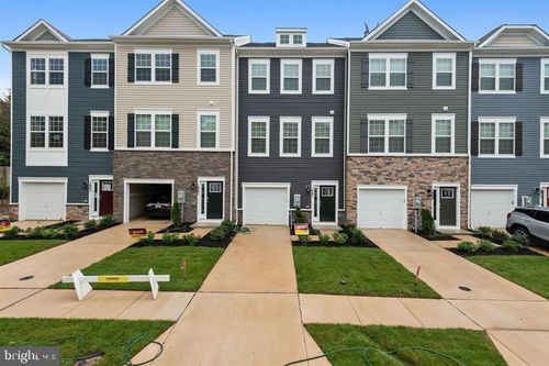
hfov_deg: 96.8
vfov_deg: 73.7
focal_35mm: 16
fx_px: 244
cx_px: 274
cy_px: 183
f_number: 8
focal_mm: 16
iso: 400
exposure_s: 1/100
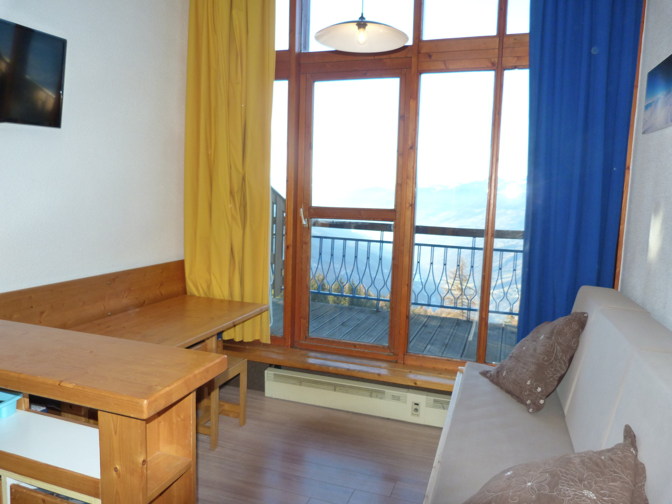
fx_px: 485
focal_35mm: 25
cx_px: 336
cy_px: 252
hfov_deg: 69.4
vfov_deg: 54.9
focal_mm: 4.5
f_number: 2.8
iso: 125
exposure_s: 1/100
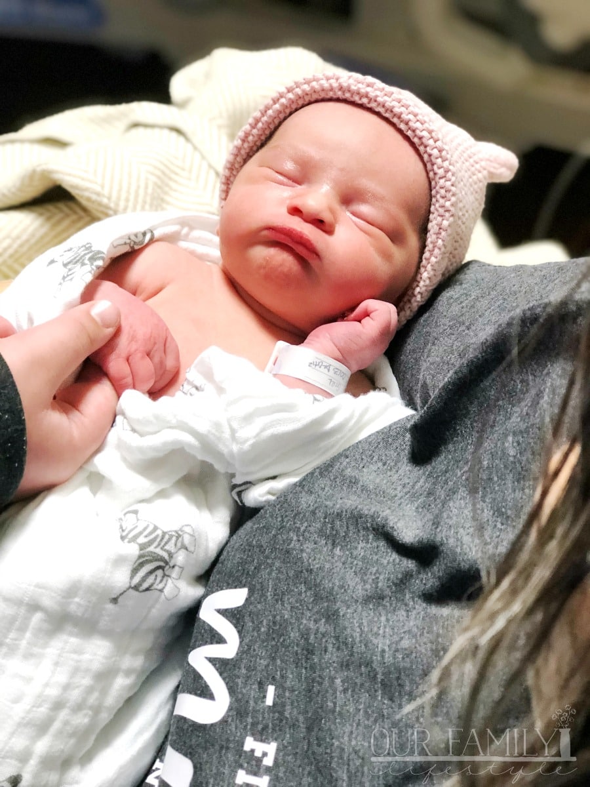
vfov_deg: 33.8
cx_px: 295
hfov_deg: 25.7
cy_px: 394
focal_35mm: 57
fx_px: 1295
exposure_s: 1/30
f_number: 2.8
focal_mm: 6.6
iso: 200
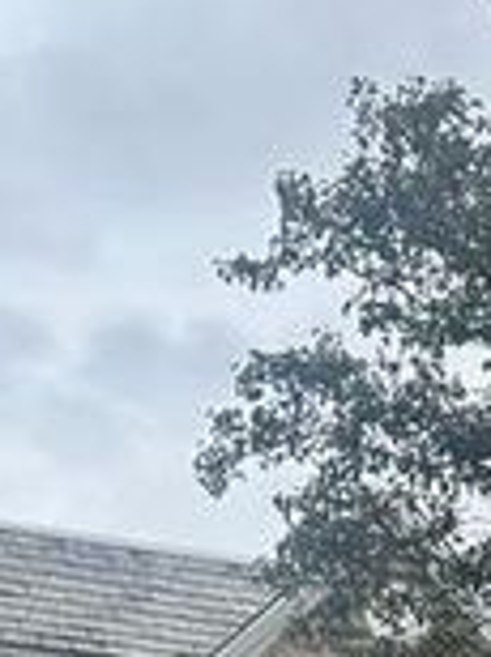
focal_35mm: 104
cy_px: 1124
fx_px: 1972
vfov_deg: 16.4
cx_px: 371
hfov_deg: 14.1
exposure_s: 1/1009
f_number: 1.78
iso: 80
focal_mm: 6.86
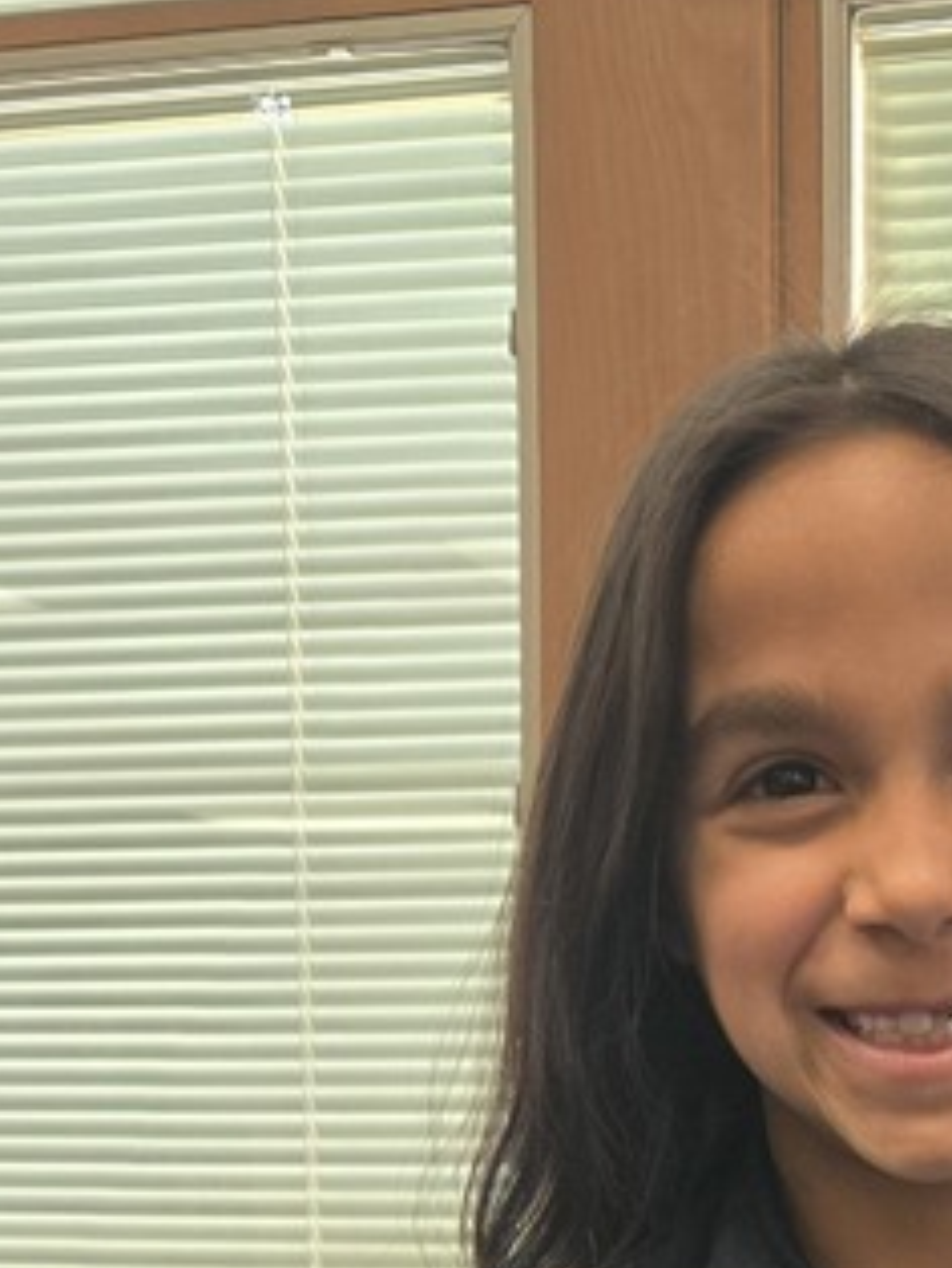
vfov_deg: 22.4
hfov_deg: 18.8
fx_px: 2746
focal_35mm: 75
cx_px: 1065
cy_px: 1773
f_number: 1.8
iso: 160
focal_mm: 5.4
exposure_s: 1/120
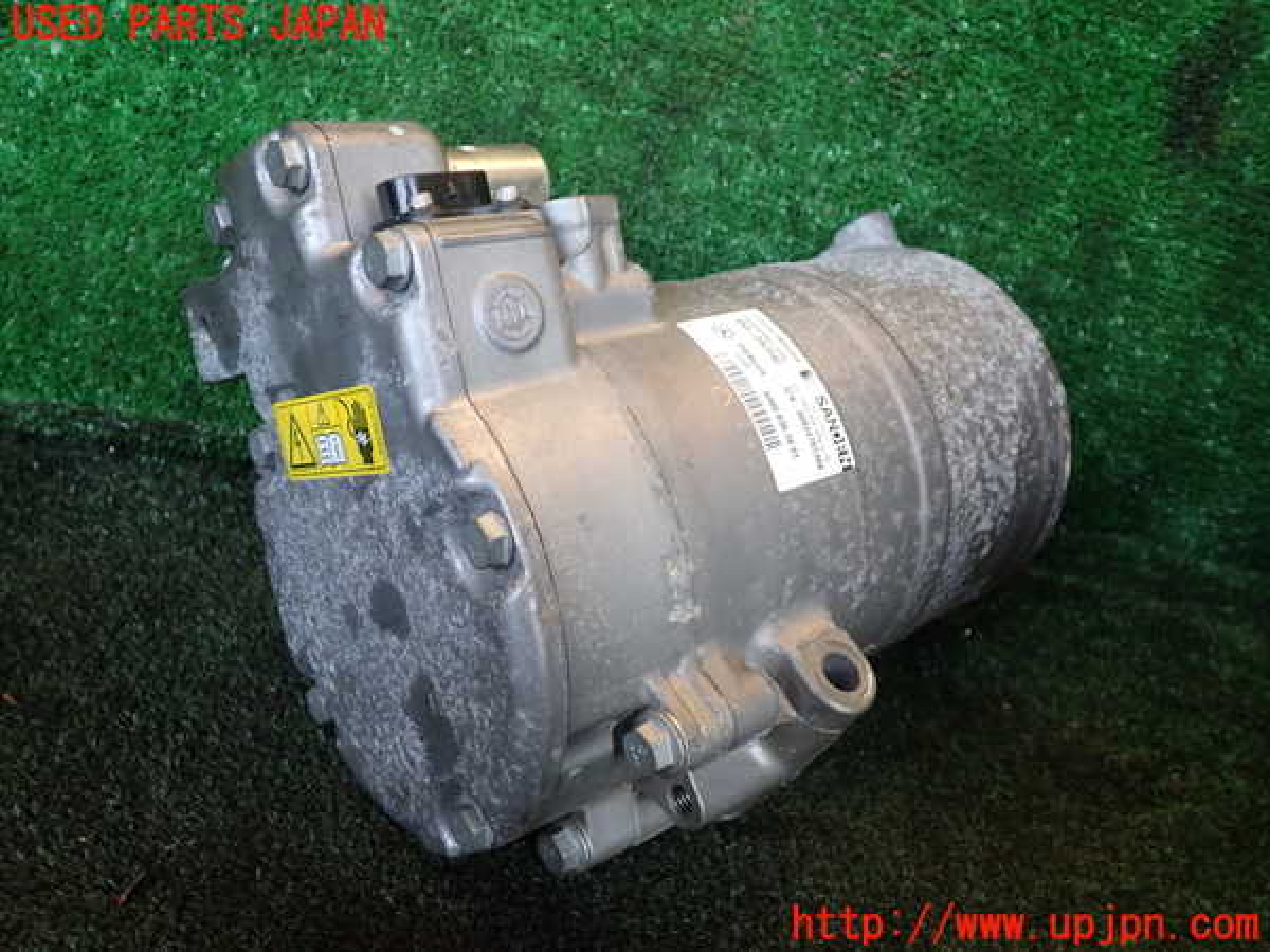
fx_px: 1101
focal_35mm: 30
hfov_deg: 60.0
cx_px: 635
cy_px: 476
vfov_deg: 46.8
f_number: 2.3
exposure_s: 1/60
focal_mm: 5.4
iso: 160
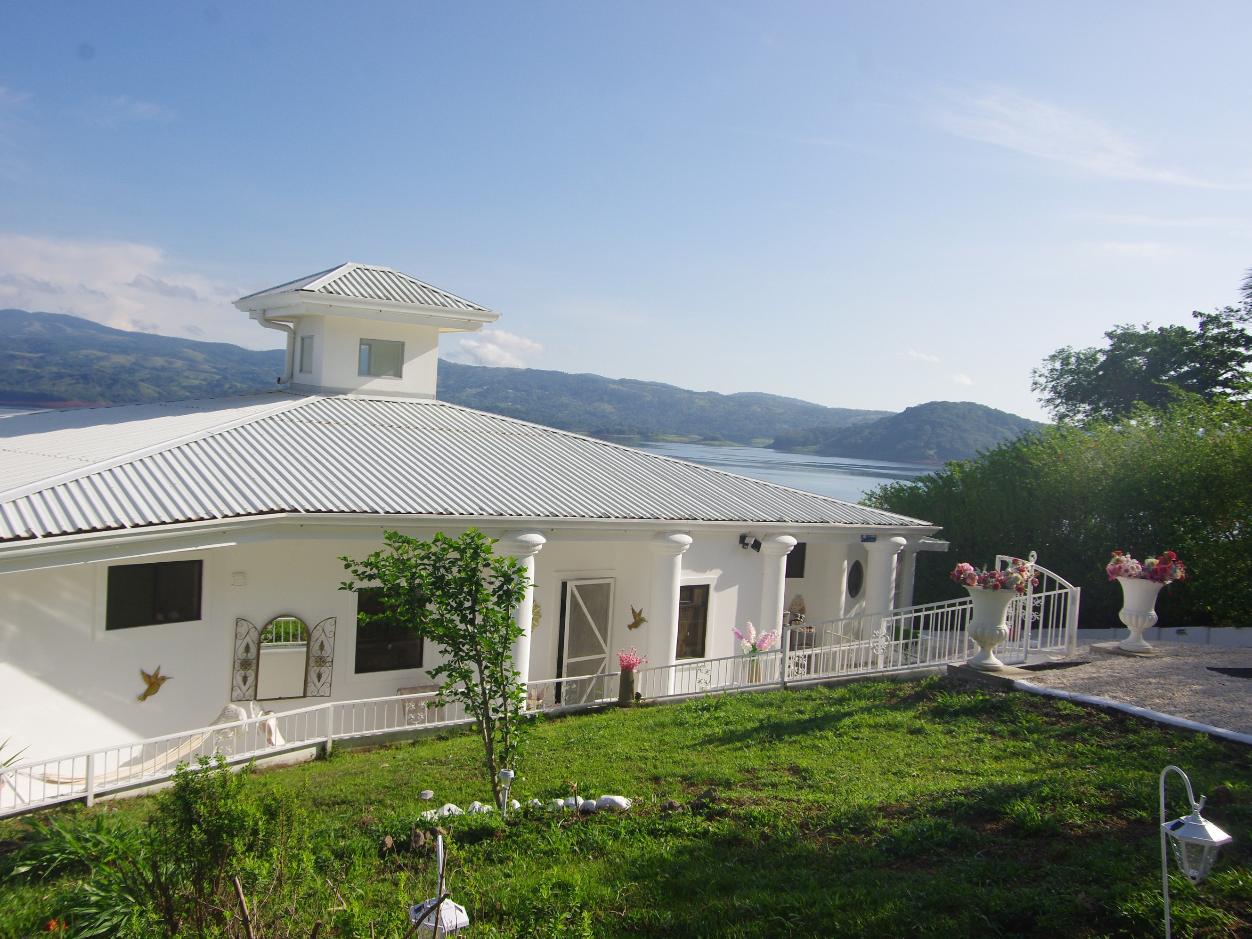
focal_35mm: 30
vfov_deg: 46.8
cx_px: 569
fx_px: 1085
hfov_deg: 59.9
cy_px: 469
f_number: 8
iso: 200
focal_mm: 18
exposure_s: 1/500
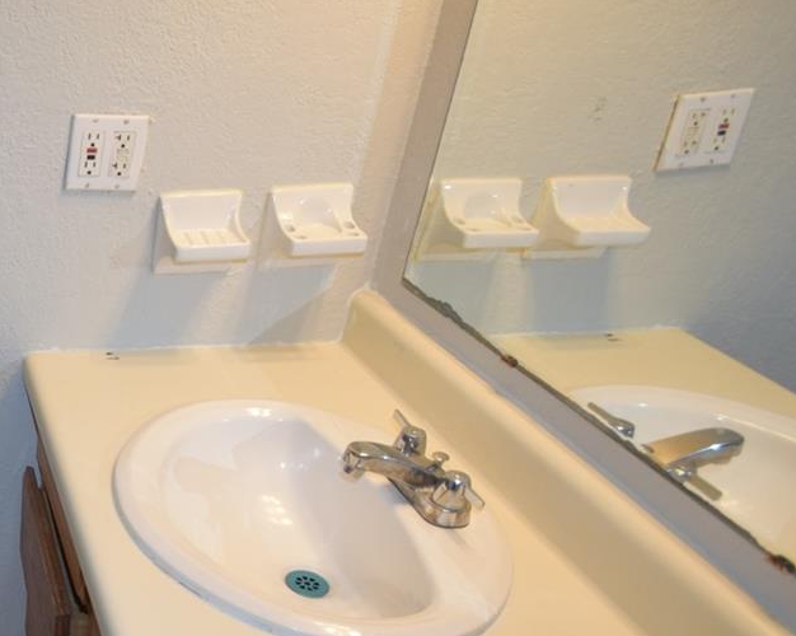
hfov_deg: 39.7
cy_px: 427
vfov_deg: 40.6
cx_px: -104
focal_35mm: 36
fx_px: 848
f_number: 3.5
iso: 400
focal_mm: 10
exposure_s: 1/60
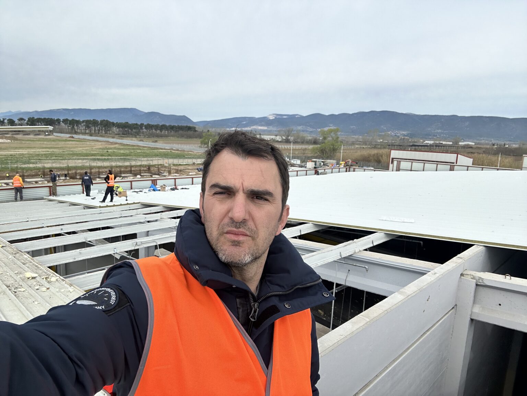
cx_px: 264
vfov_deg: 58.9
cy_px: 198
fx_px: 350
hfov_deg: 73.9
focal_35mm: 23
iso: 25
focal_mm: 2.69
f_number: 1.9
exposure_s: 1/981
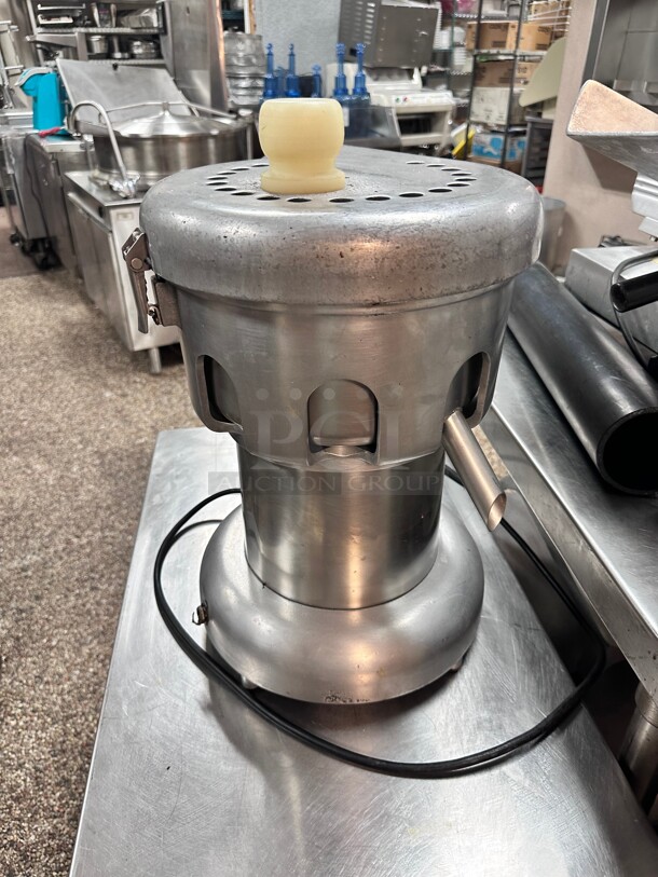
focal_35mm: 24
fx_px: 608
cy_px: 438
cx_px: 329
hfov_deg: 56.8
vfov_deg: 71.6
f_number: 1.78
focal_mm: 6.86
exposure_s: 1/60
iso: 250
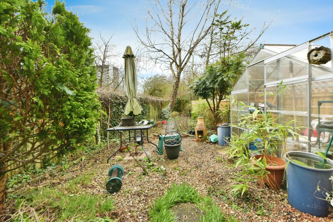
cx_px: 166
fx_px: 130
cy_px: 111
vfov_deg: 81.3
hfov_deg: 104.2
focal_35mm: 14
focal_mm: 14
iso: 800
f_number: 8
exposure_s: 1/500
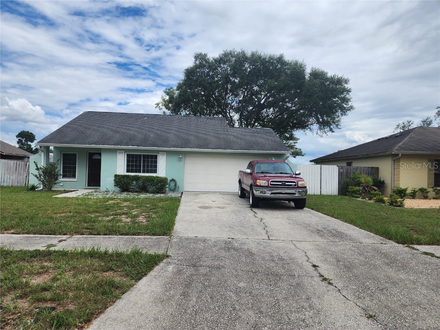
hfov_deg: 73.9
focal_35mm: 23
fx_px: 292
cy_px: 165
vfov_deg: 58.9
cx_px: 220
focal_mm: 6.4
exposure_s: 1/1501
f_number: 1.8
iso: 12
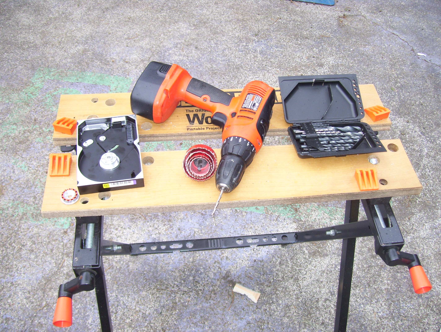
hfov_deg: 51.3
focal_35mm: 36
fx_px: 459
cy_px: 166
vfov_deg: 39.7
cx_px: 220
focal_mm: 6
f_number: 2.7
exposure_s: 1/400
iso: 80
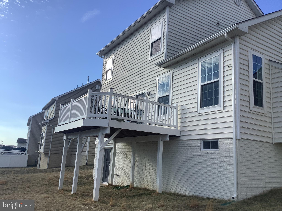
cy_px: 106
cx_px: 141
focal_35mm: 31
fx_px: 253
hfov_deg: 58.4
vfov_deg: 45.4
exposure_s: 1/1314
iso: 25
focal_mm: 3.3
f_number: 2.4
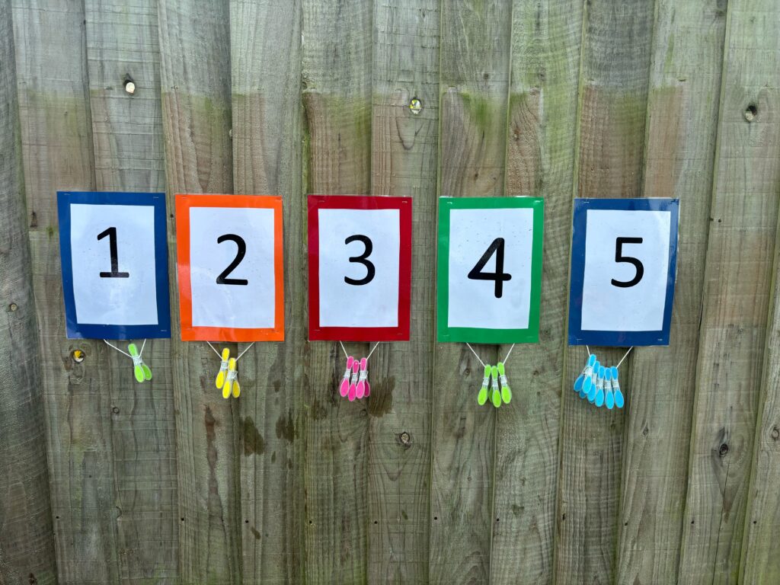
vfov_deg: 53.1
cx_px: 390
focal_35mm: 26
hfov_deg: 67.3
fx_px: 586
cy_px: 292
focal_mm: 5.96
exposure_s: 1/121
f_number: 1.6
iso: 40
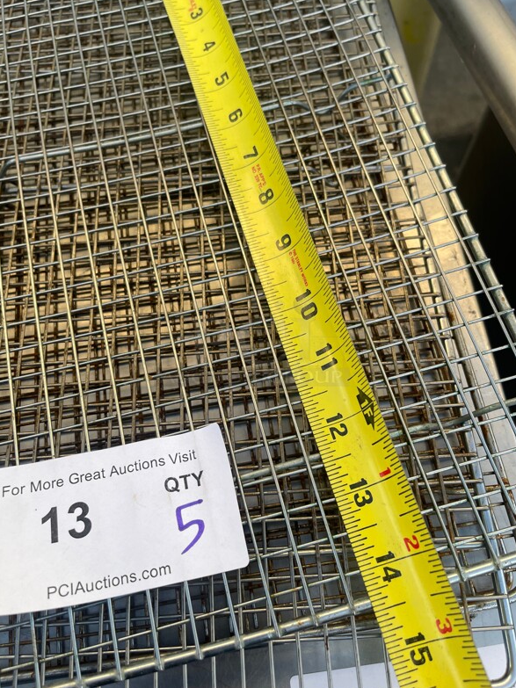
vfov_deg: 65.3
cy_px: 340
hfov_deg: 51.3
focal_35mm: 27
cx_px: 252
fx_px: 537
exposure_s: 1/468
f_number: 1.6
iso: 32
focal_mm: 5.1
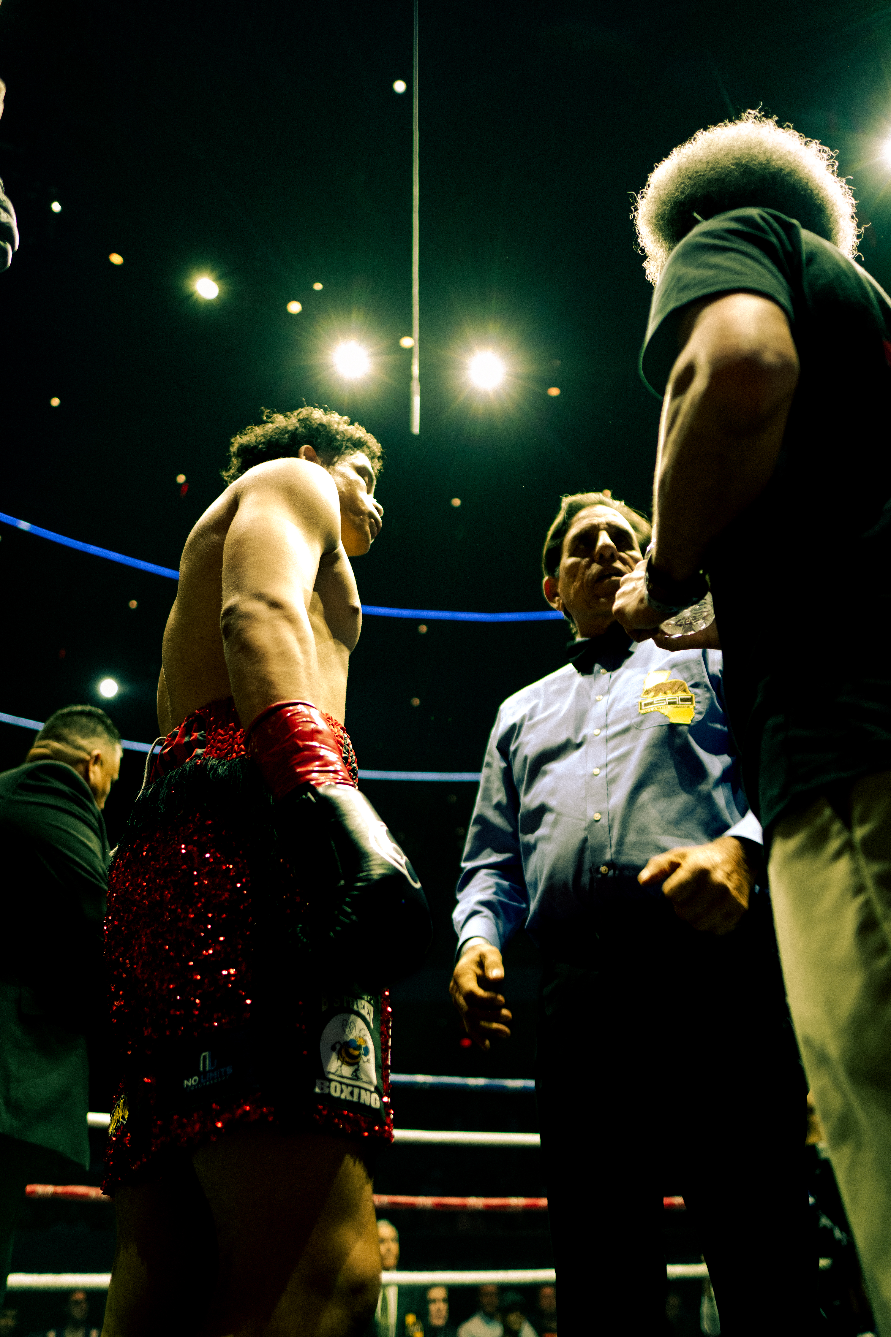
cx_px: 446
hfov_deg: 53.1
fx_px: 891
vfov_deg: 73.7
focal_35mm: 24
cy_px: 668
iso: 640
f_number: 1.4
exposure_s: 1/250
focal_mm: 16
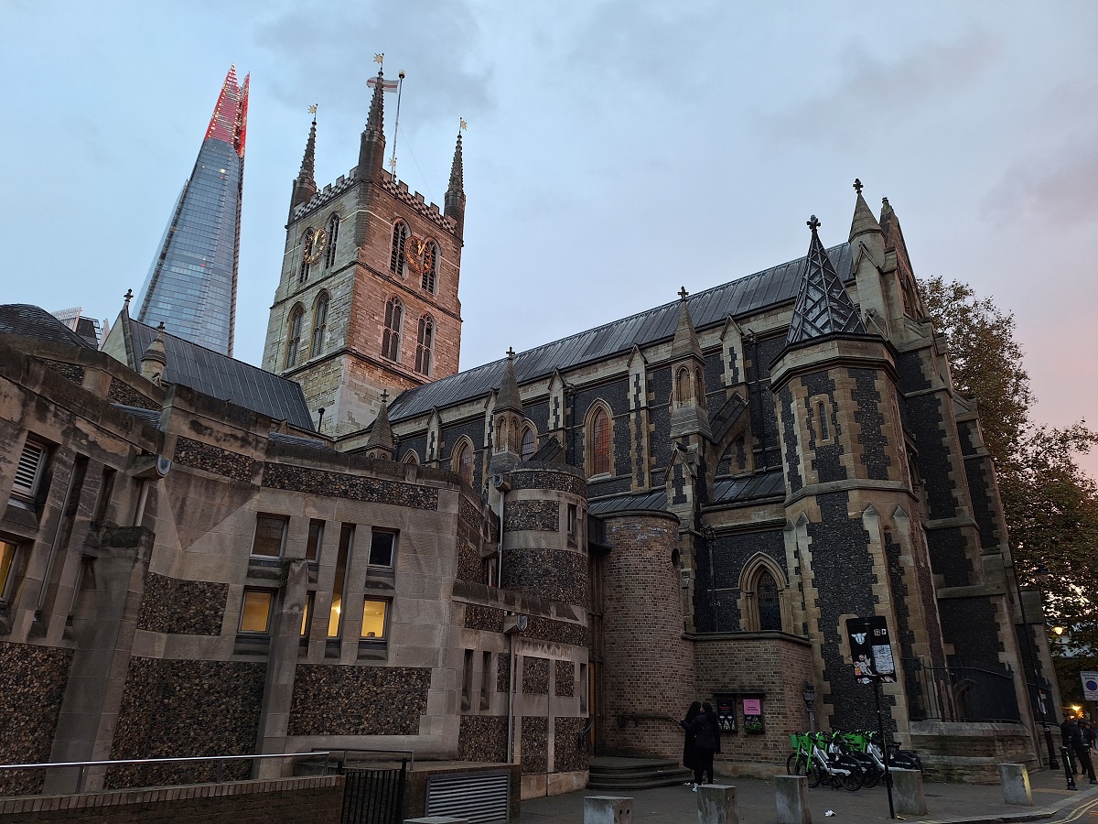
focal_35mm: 23
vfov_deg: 58.9
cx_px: 549
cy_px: 412
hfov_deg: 73.9
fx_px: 730
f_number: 1.8
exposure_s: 1/50
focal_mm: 5.54
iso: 80
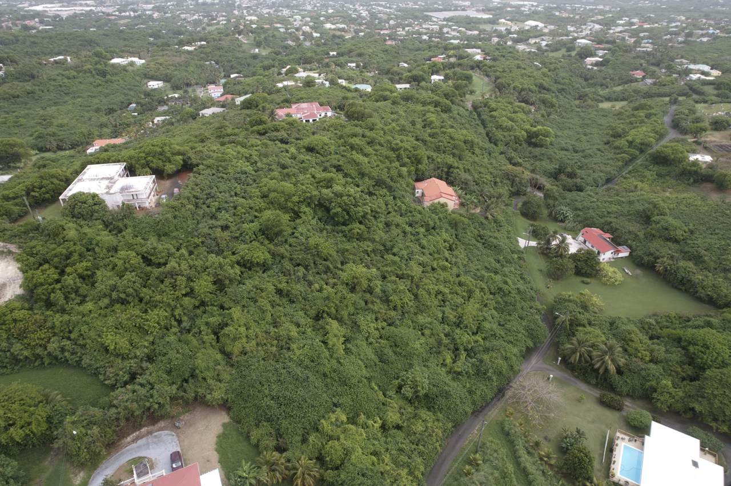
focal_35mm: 22
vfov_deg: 57.2
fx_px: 446
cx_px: 366
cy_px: 243
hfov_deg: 78.6
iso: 100
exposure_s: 1/640
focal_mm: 8.38
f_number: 2.8
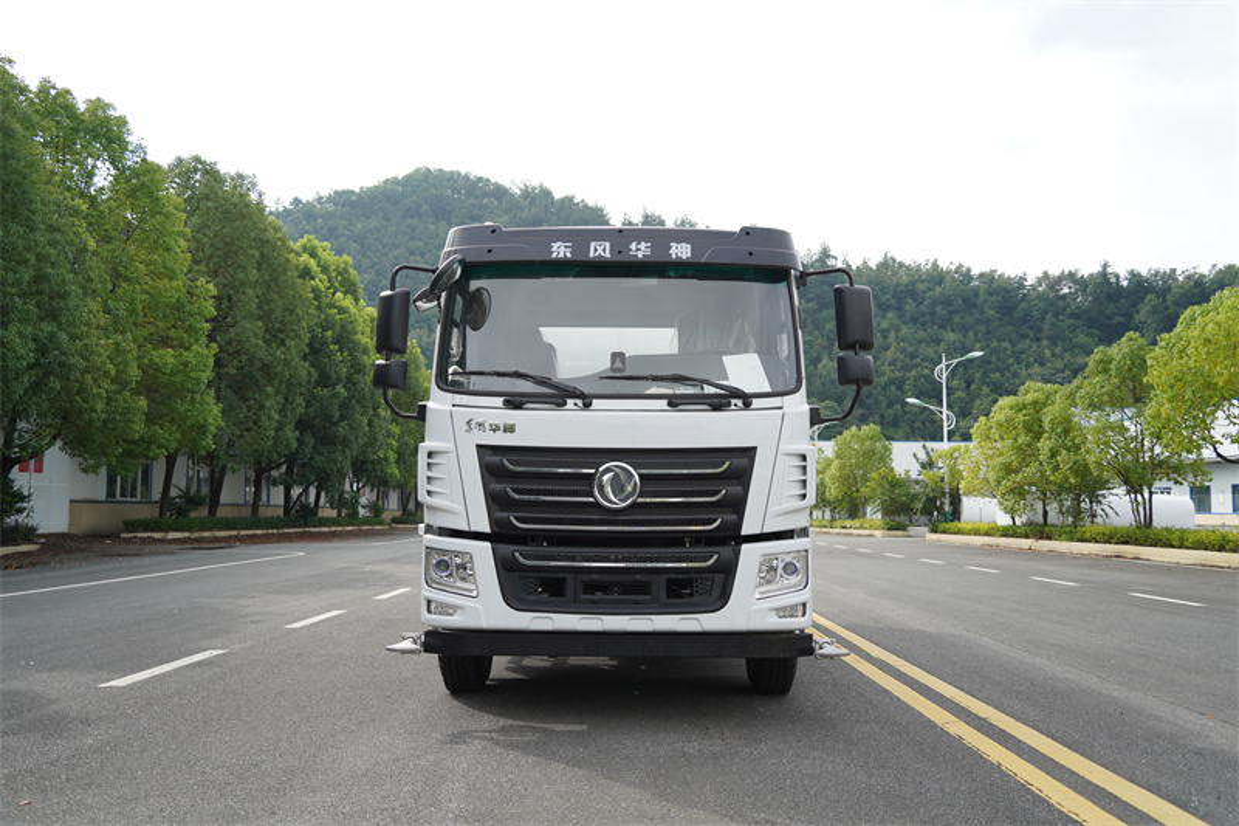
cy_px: 413
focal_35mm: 32
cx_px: 620
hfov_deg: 58.7
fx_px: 1101
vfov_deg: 41.1
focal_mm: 32
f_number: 3.2
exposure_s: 1/640
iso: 100
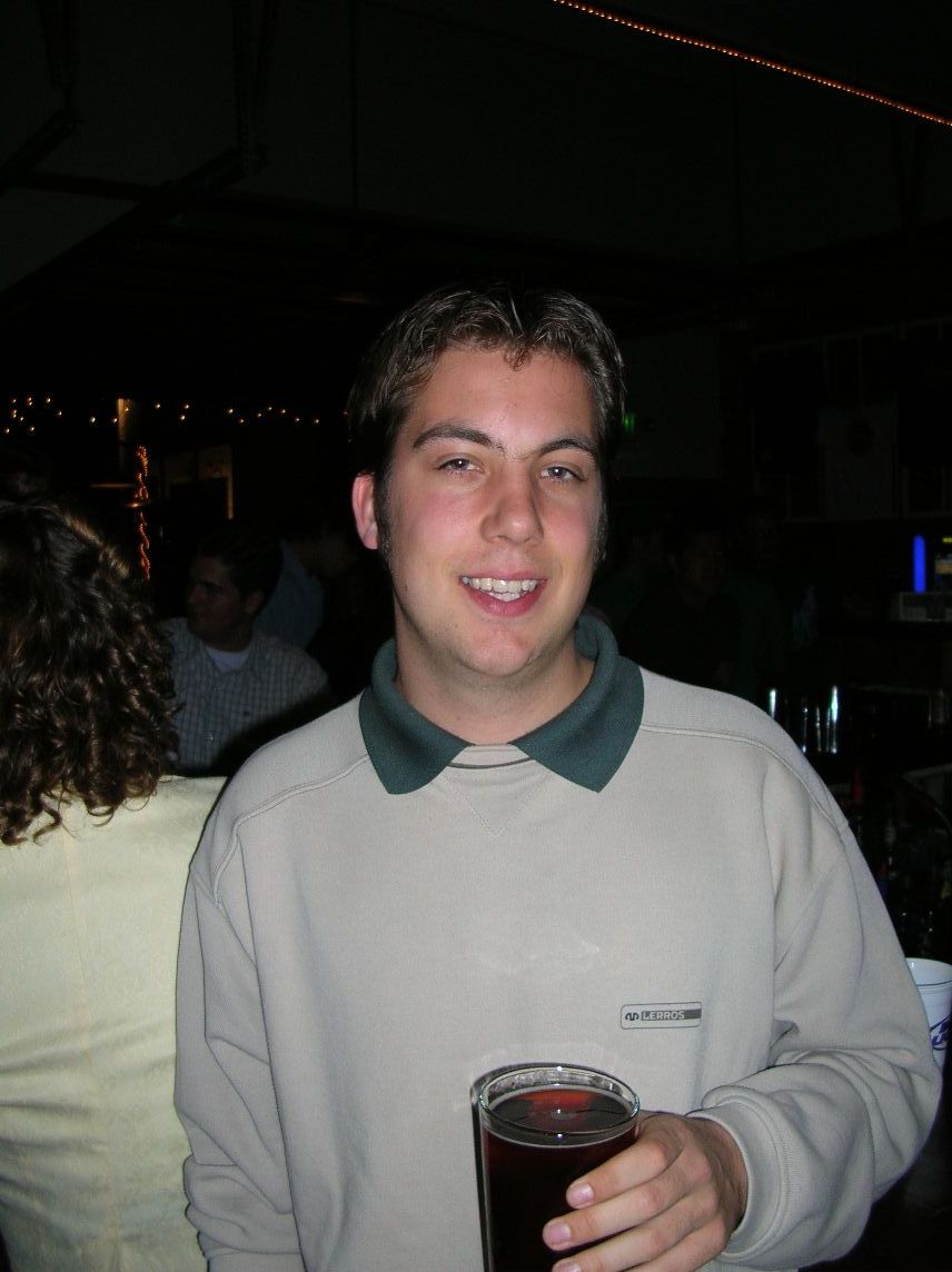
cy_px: 636
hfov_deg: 40.6
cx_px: 476
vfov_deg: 52.7
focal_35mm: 35
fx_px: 1285
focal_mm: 5.8
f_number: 2.8
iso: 50
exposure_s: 1/60.1
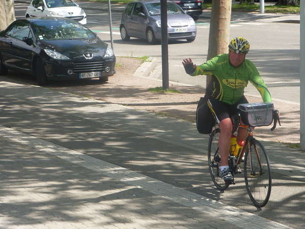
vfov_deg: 12.3
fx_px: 1057
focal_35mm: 120
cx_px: 152
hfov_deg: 16.4
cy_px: 114
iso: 80
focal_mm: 13.7
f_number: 4.2
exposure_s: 1/250
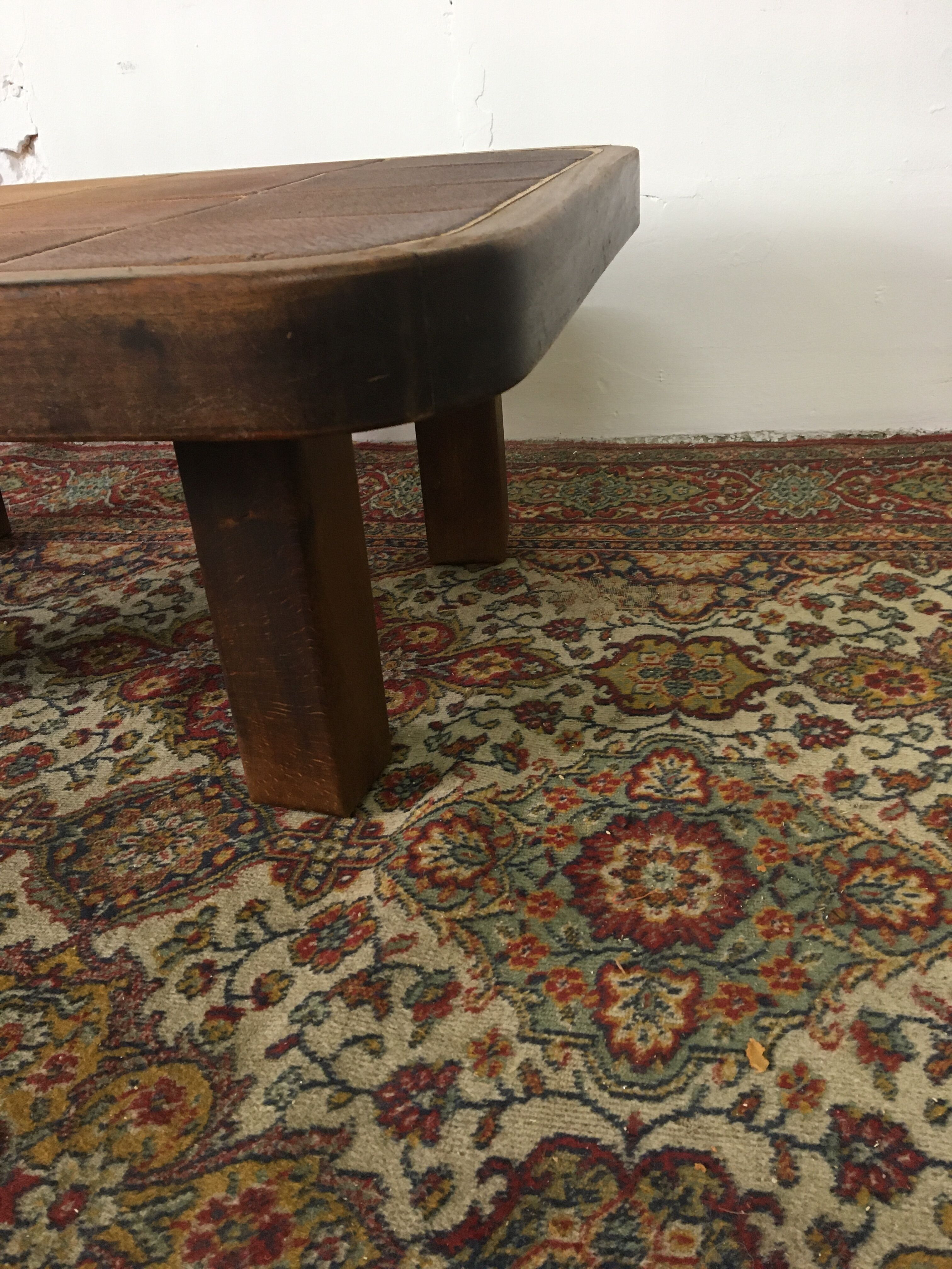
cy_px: 634
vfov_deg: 61.7
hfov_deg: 48.2
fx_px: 1063
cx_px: 476
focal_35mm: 29
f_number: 2.2
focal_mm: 4.15
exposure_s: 1/33
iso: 160
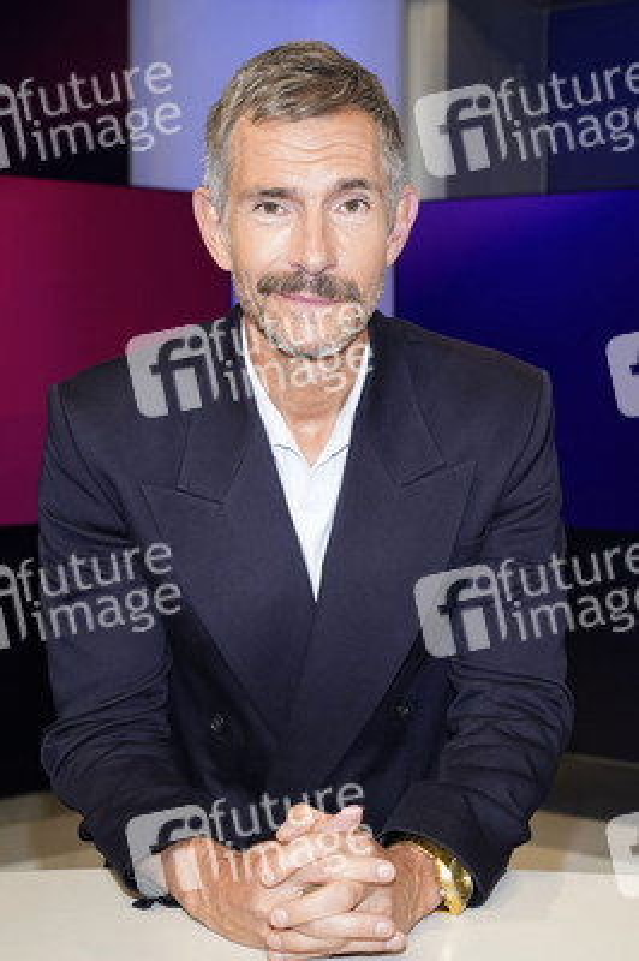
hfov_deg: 26.9
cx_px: 320
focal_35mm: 50
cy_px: 480
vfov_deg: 39.6
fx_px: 1333
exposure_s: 1/160
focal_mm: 50
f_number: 5.6
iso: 2000
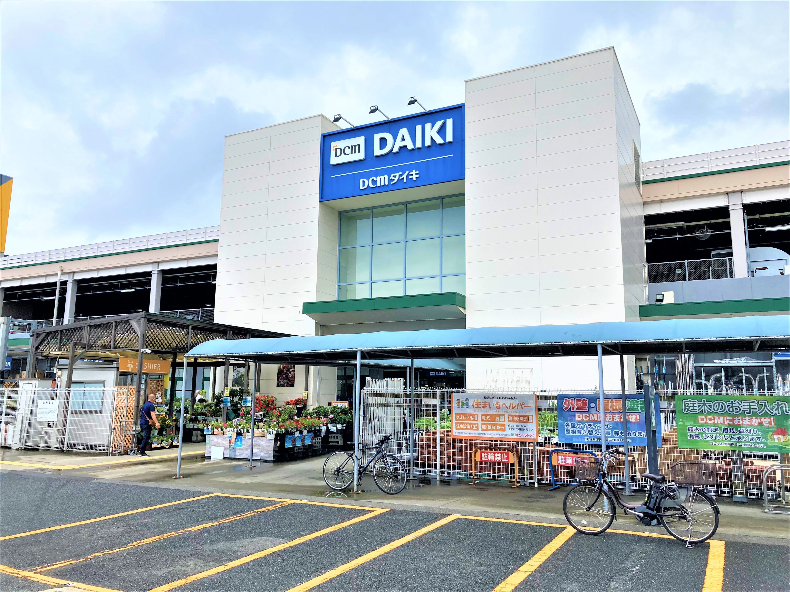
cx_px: 395
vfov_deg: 49.7
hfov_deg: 63.4
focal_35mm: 28
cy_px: 296
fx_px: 639
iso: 20
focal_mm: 3.99
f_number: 1.8
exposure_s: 1/1736
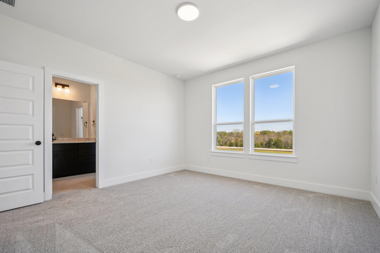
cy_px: 126
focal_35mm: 15
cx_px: 190
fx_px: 158
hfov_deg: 100.4
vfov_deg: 77.3
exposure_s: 1/800
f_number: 4
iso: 400
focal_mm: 10
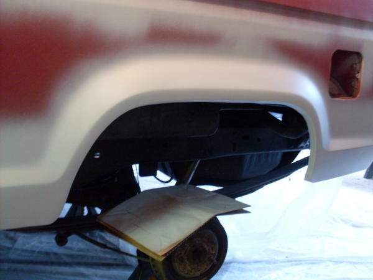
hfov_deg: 49.0
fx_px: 409
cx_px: 186
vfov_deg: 37.7
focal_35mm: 38
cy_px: 140
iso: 200
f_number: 2.8
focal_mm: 6.3
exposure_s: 1/6
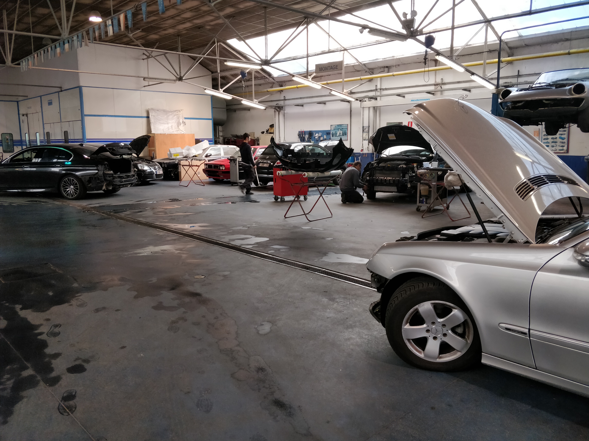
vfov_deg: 56.8
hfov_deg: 71.6
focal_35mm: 24
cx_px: 294
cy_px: 220
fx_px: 408
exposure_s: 1/50
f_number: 1.7
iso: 400
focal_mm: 4.1
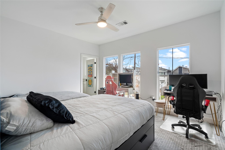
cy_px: 75
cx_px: 112
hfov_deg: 96.8
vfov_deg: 73.7
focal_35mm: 16
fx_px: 100
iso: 200
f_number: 9
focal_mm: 16
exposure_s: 1
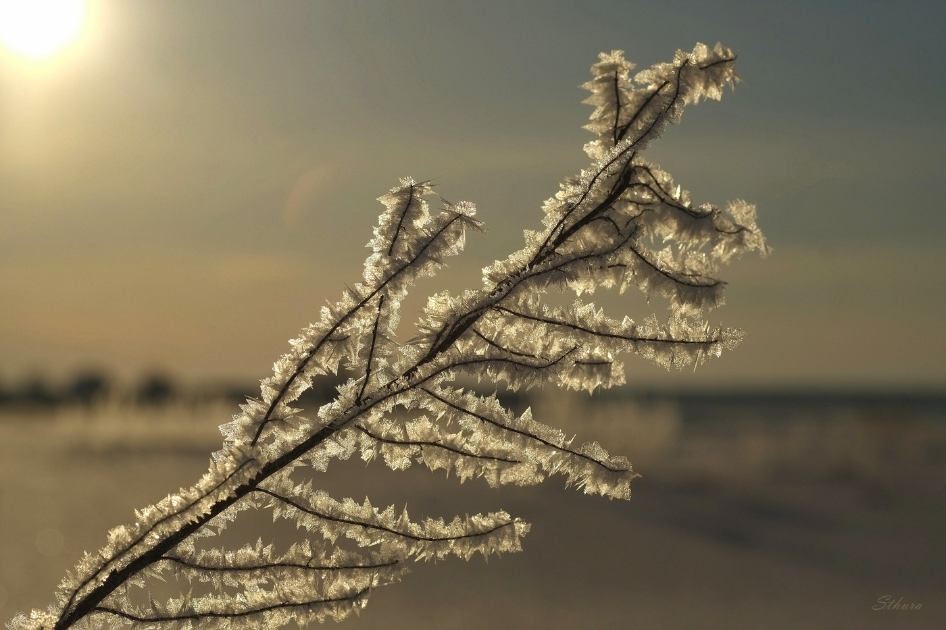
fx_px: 2365
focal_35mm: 90
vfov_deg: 15.2
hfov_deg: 22.6
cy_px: 315
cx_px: 473
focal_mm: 60
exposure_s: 1/4000
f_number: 8
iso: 200
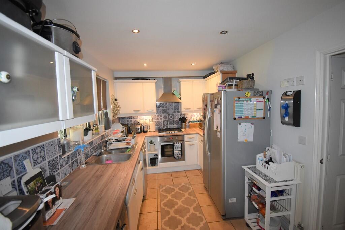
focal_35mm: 15
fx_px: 144
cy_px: 115
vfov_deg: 77.3
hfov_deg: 100.4
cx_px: 172
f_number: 4.5
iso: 1600
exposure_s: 1/125
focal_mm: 10
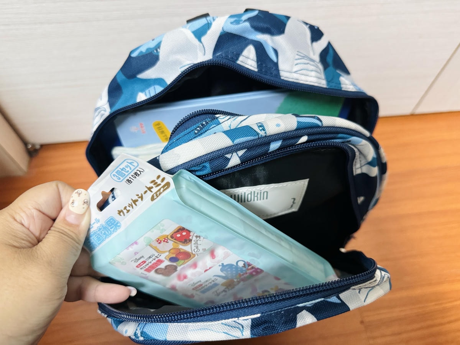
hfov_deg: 71.6
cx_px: 230
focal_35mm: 24
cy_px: 172
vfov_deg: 56.8
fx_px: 319
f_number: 1.78
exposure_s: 1/60
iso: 800
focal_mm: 6.76
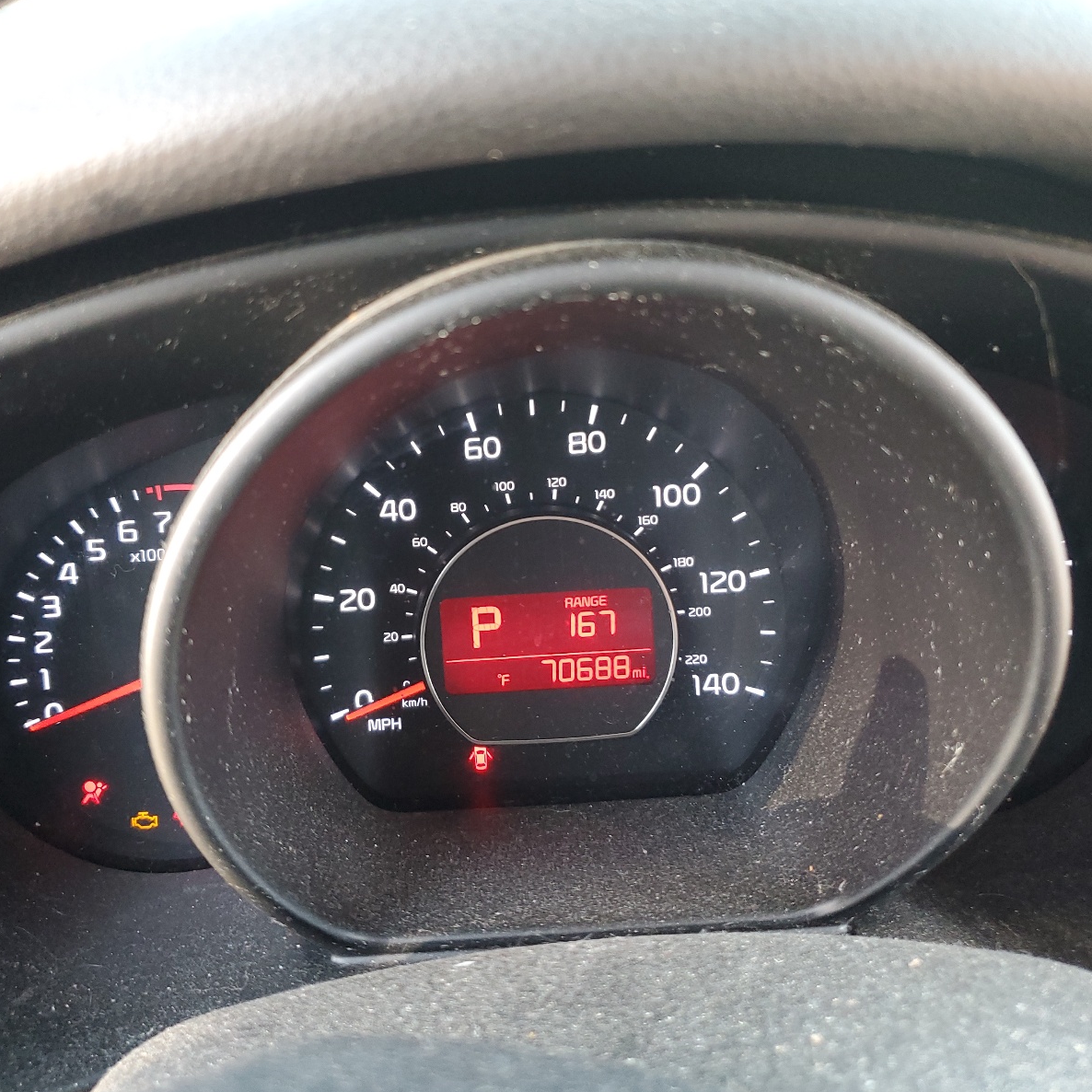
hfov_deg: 52.4
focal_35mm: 31
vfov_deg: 52.5
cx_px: 475
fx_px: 1106
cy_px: 548
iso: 142
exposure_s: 1/60.2
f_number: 1.5
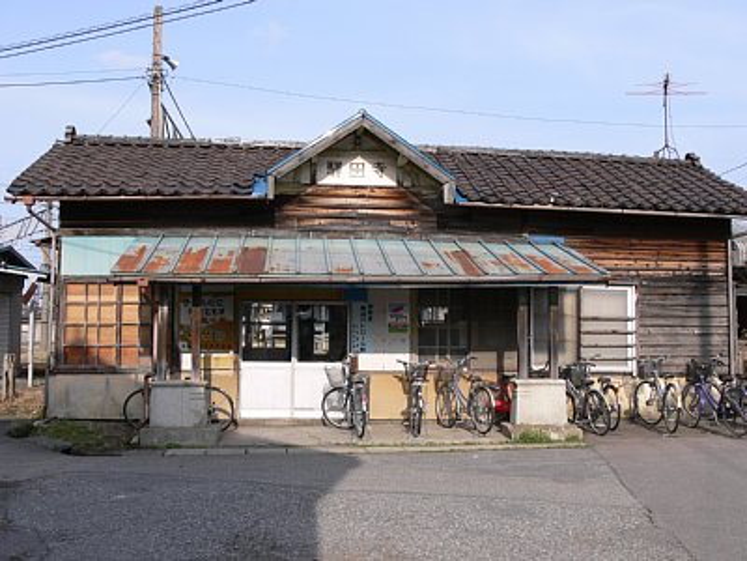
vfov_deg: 40.7
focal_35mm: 35
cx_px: 374
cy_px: 280
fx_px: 755
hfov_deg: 52.6
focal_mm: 7.4
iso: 80
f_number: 5.6
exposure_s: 1/250
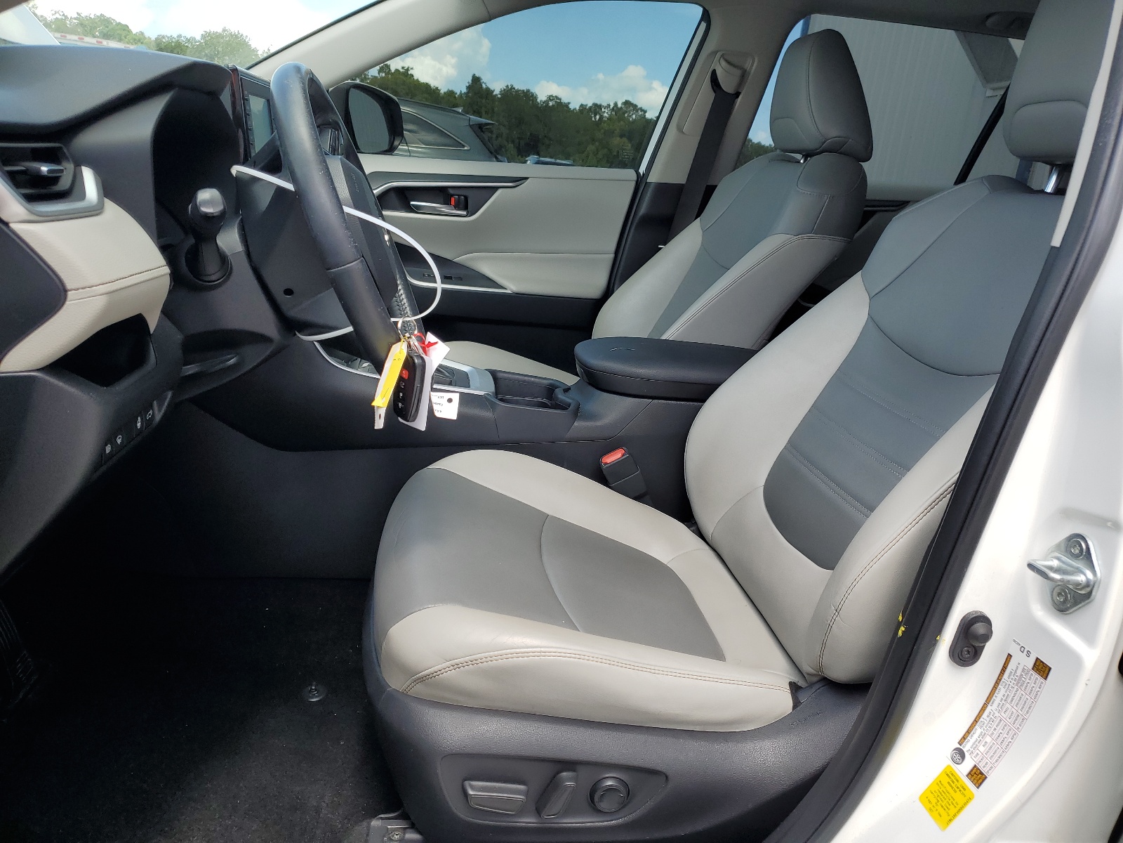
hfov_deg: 67.3
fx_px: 843
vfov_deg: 53.1
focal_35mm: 26
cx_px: 562
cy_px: 422
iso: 50
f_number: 1.5
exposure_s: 1/625
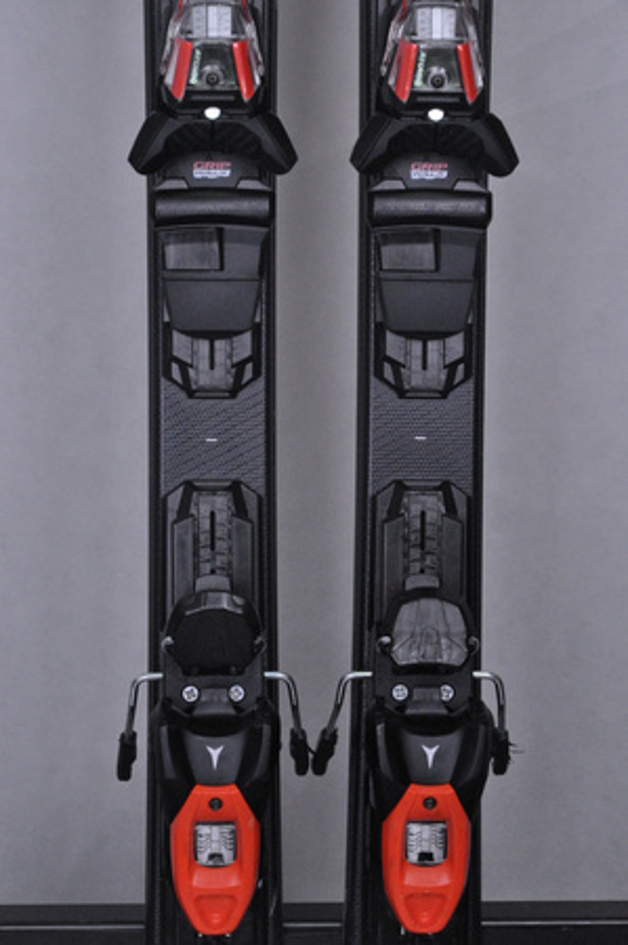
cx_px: 314
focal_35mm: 112
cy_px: 472
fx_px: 2950
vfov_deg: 18.2
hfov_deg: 12.2
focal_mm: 75
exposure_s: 1/125
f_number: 9.5
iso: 3200
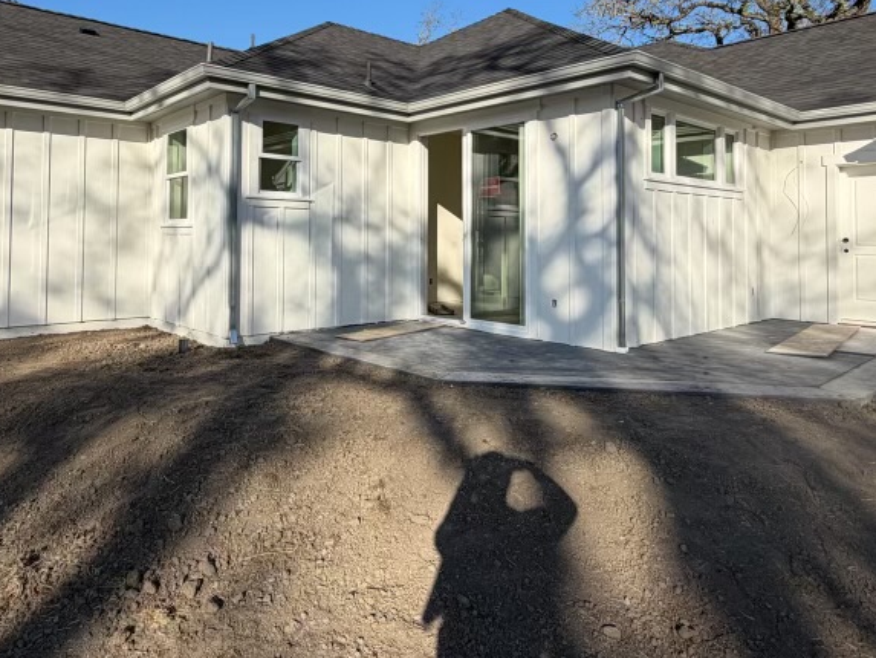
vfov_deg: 53.8
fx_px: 633
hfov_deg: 69.0
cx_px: 371
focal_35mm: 25
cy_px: 217
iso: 20
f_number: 2.2
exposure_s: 1/779
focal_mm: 2.22
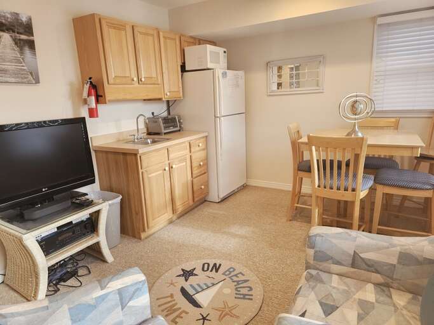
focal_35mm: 23
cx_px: 217
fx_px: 288
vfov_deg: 58.9
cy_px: 162
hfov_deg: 73.9
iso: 125
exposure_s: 1/120
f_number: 1.7
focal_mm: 6.3
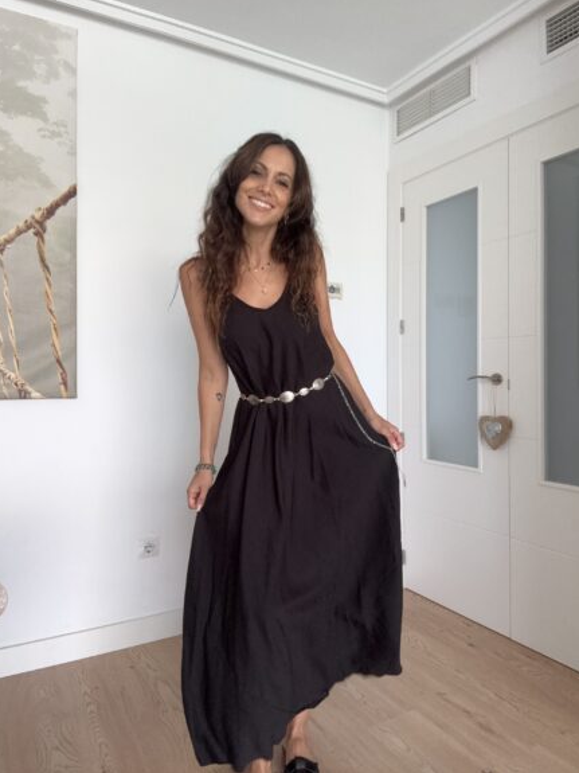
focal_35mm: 24
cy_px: 374
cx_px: 294
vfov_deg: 71.6
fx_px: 535
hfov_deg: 56.8
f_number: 1.9
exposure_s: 1/69
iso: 80
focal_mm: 2.69
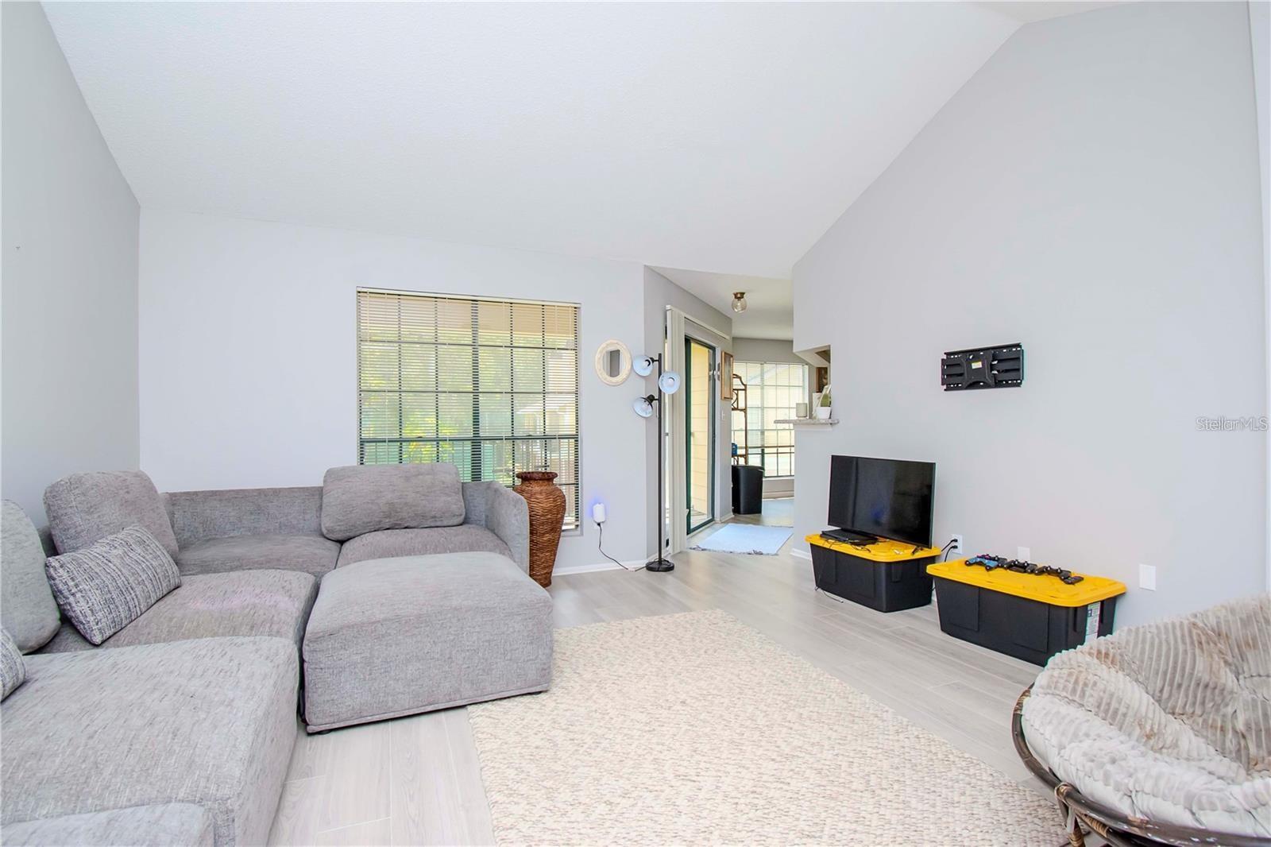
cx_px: 636
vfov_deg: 72.0
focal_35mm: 16
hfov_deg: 95.0
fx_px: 582
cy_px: 424
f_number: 8
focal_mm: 11
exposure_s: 1/200
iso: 800
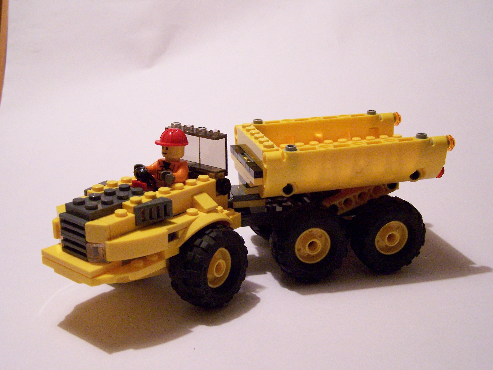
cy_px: 185
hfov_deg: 39.7
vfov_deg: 30.3
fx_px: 684
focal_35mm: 48
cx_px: 246
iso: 400
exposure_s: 1/15
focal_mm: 8
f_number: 3
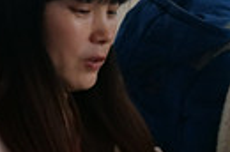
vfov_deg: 10.2
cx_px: 262
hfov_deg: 15.0
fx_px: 847
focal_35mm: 133
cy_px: 123
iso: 800
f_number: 4
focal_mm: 23
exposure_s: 1/160
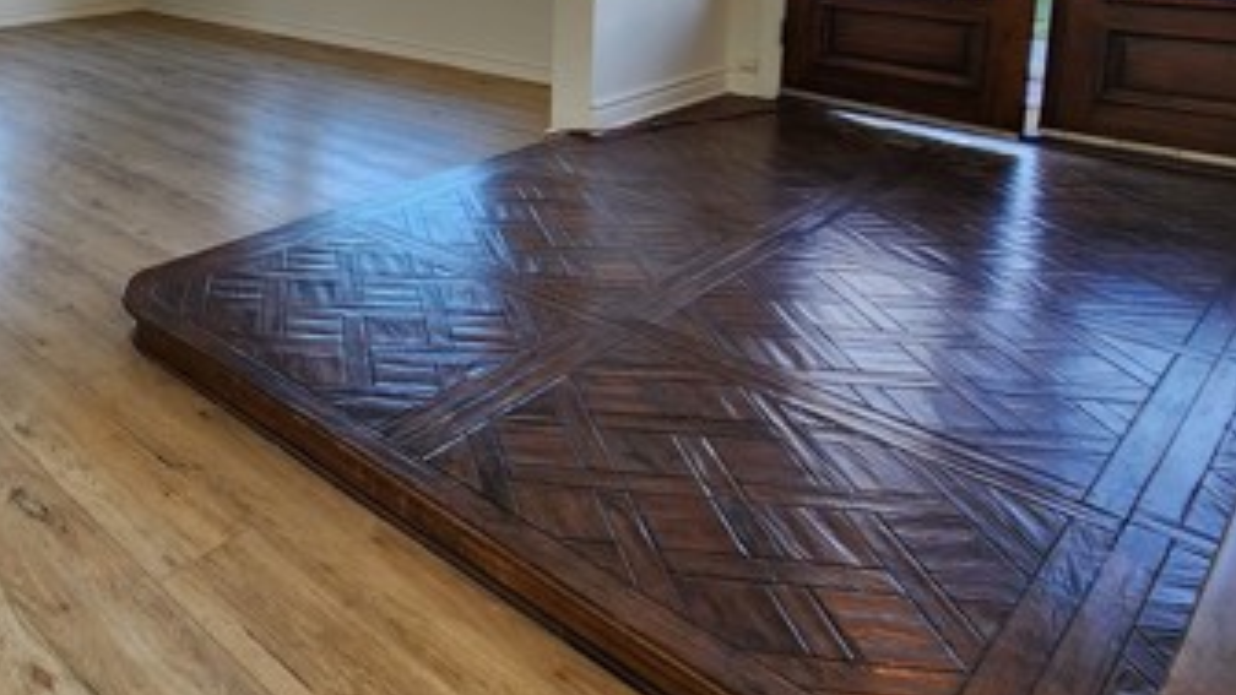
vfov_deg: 38.2
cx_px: 132
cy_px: 4
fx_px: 885
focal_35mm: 27
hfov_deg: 59.8
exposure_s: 1/60
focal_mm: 2.2
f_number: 2.2
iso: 100
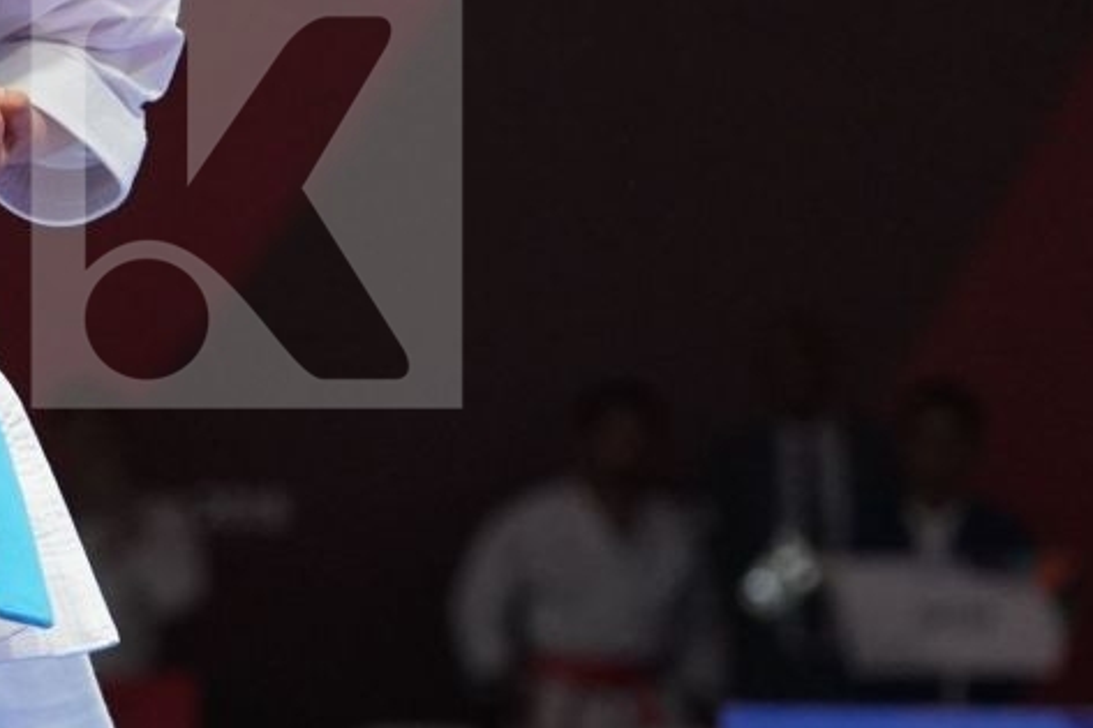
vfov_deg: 2.9
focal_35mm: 480
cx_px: -536
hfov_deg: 4.3
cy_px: 199
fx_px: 14567
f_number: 4
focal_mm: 126
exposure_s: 1/500
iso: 2000
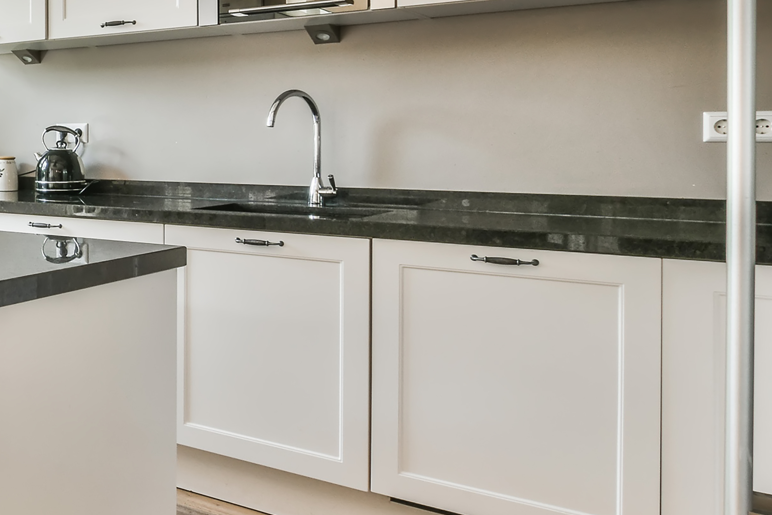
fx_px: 793
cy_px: 126
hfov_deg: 38.6
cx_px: -149
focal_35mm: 37
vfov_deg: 35.1
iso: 100
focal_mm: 10
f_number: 16
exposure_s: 1/5
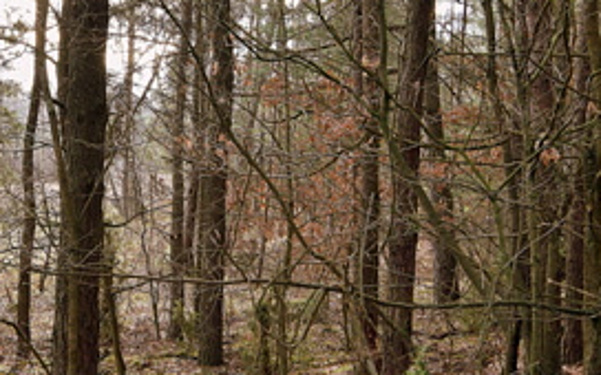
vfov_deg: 18.1
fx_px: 1179
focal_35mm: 72
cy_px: 185
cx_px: 146
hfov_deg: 28.2
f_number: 8
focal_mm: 16
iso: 400
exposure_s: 1/80
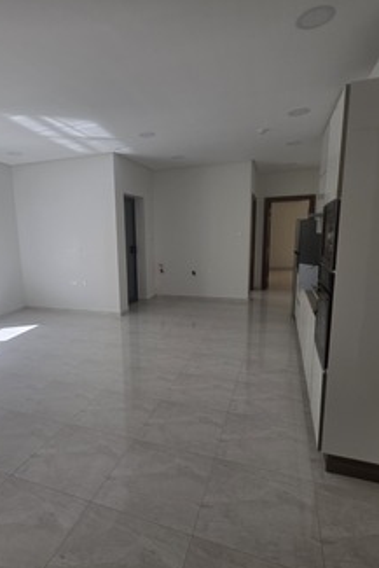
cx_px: 151
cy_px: 293
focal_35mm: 19
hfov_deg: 64.0
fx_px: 300
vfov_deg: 86.9
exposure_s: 1/243
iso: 40
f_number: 1.9
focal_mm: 2.2
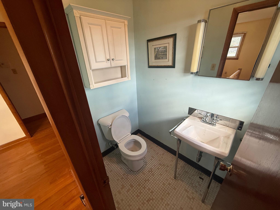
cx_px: 140
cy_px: 105
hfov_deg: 102.1
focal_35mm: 14
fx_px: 113
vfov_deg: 85.7
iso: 200
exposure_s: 1/120
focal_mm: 2.22
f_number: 2.2
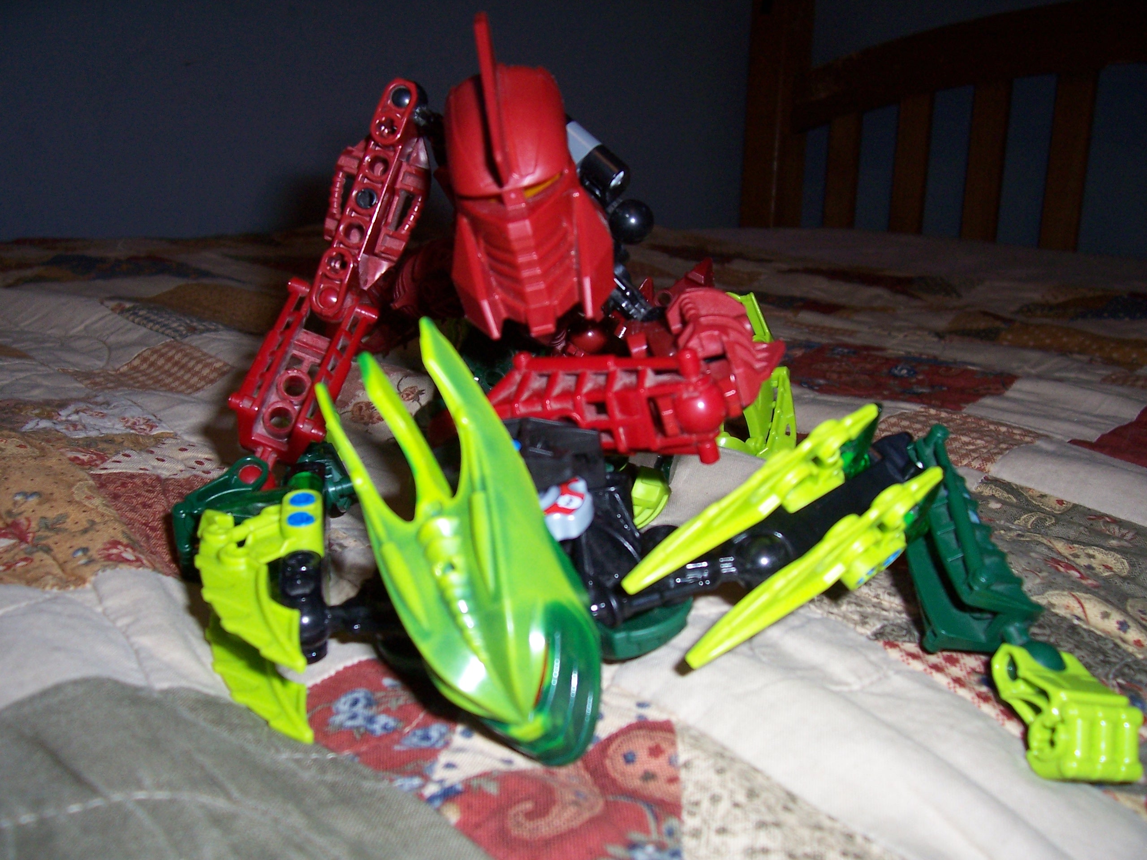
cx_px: 574
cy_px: 430
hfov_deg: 54.0
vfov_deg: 41.8
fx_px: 1127
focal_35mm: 34
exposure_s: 1/60
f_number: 2.7
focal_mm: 5.6
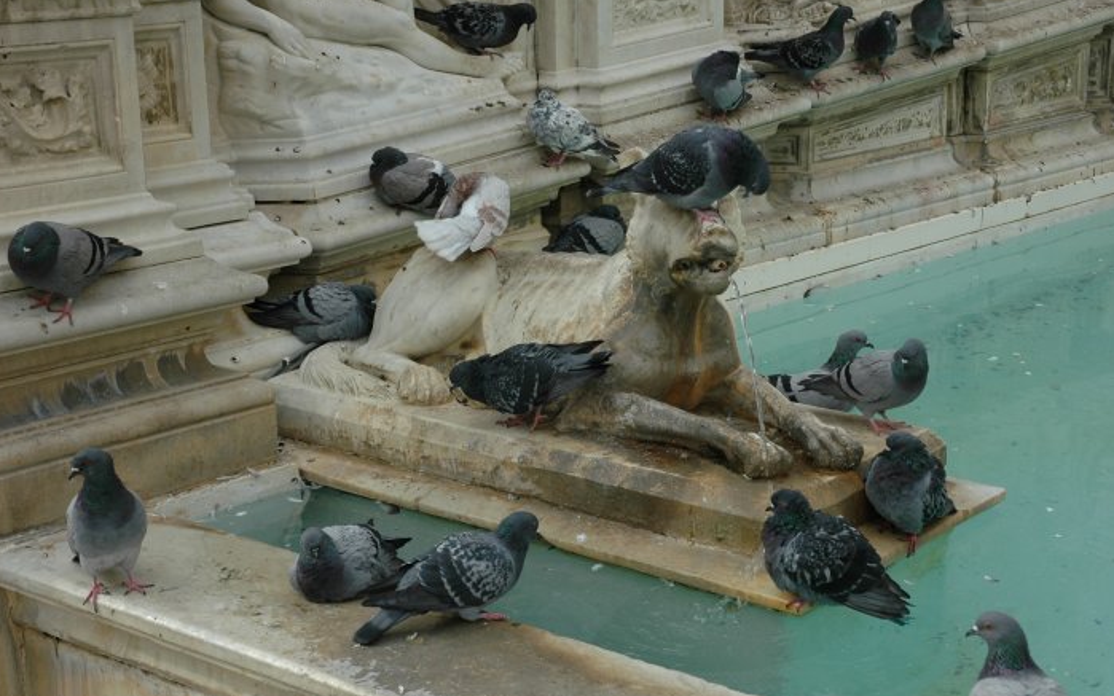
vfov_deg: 20.6
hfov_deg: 32.5
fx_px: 1913
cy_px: 363
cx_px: 561
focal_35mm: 63
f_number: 8
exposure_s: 1/250
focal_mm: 40
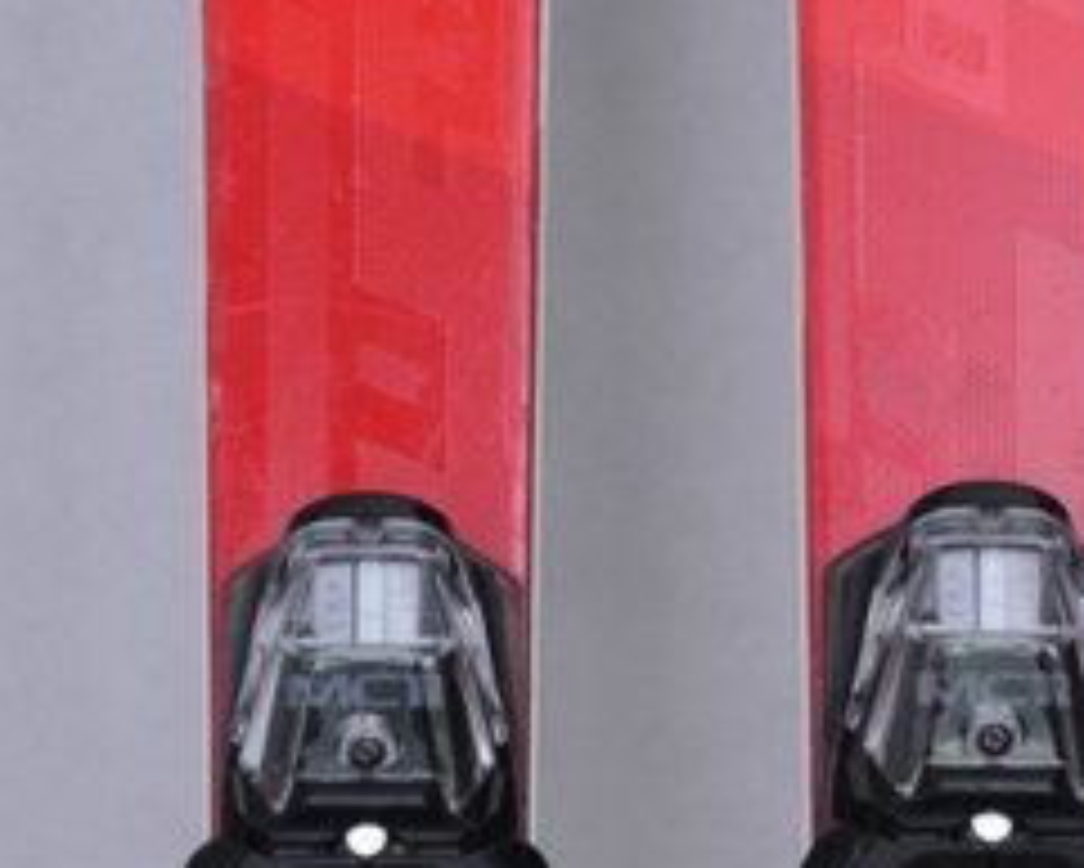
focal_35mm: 236
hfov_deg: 8.2
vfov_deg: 6.5
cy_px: 139
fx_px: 7574
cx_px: 663
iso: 2000
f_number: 8
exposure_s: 1/125
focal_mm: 90
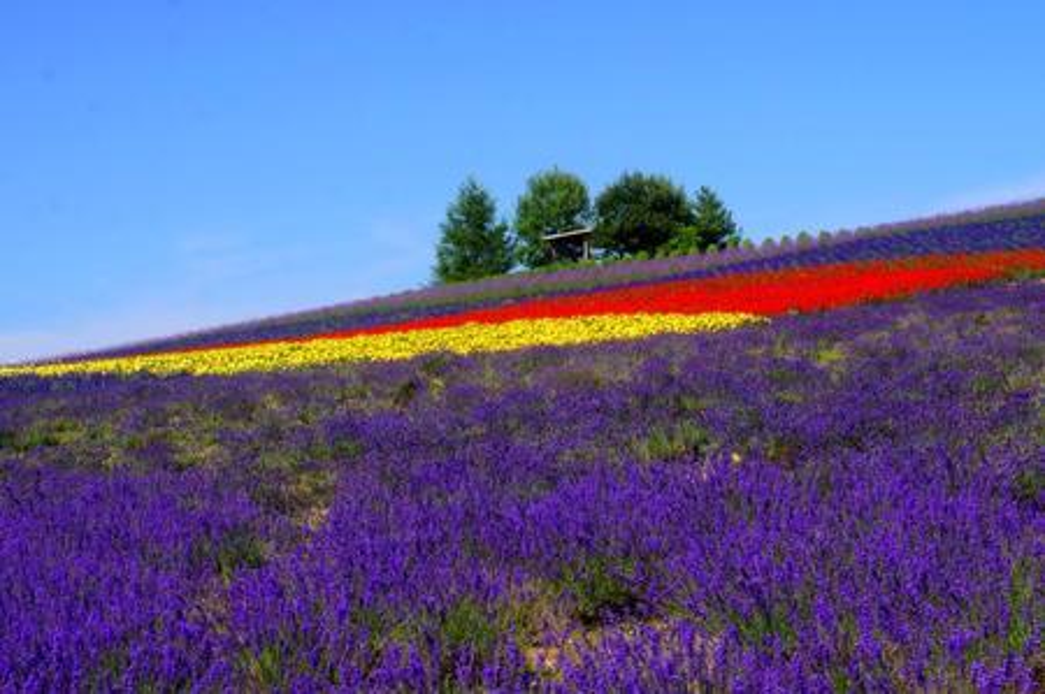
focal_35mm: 82
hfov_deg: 24.8
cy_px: 347
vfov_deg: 16.6
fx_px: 2378
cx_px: 522
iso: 100
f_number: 13
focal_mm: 55
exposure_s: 1/160
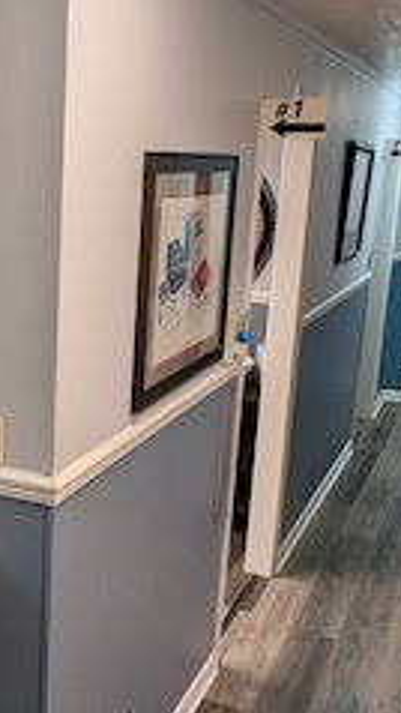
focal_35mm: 47
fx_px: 888
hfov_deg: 23.7
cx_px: -54
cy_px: 380
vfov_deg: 43.7
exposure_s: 1/120
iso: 69
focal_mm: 2.35
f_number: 2.2
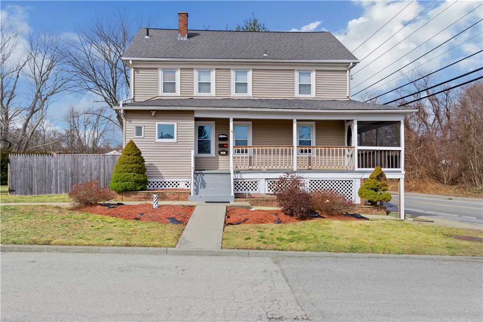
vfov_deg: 47.9
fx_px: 362
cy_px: 161
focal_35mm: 27
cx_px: 242
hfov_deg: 67.4
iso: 100
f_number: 11
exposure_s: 1/60
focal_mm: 27
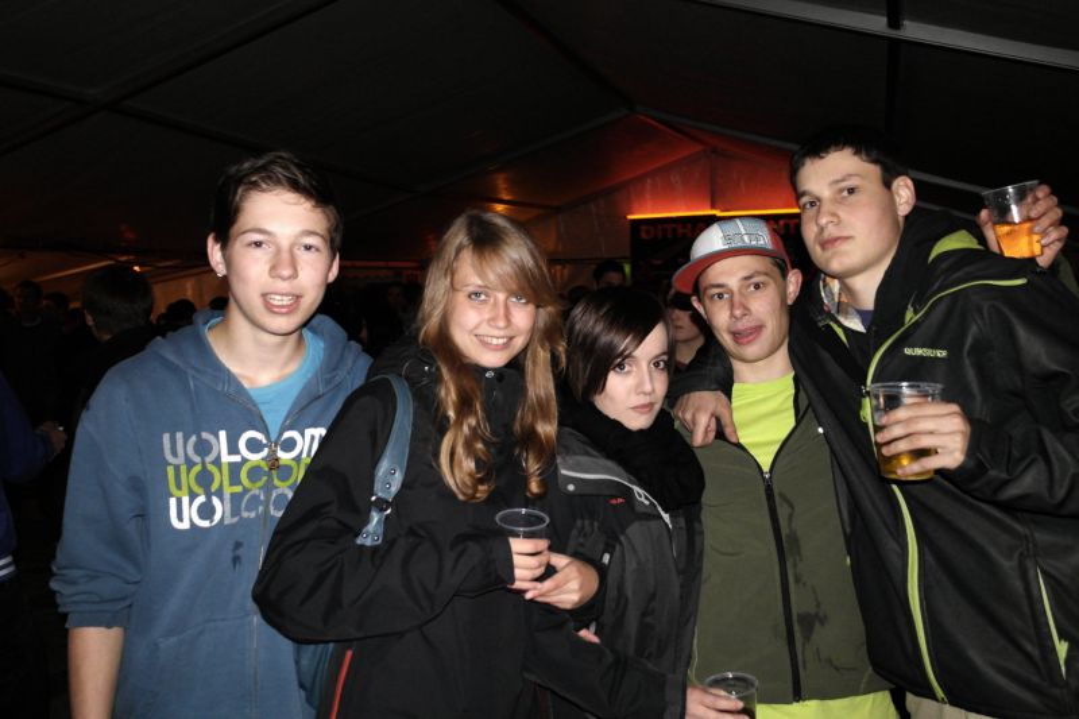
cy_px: 360
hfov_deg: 57.2
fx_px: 989
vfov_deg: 40.0
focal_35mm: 33
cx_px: 540
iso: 1600
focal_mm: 22
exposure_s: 1/40
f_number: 4
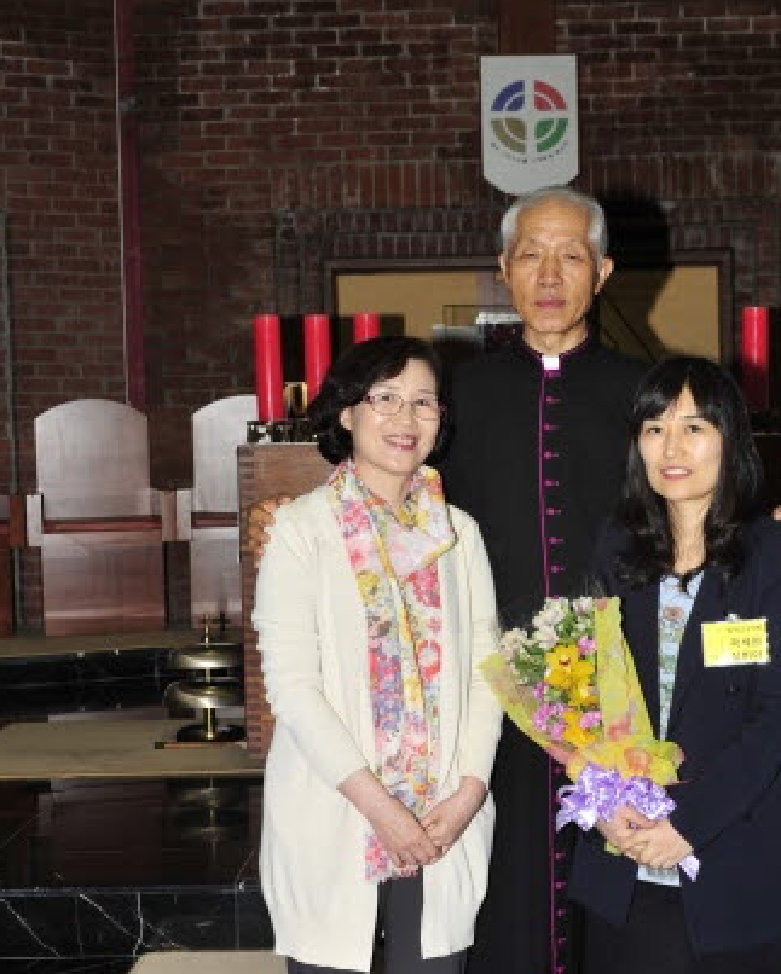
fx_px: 1934
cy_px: 575
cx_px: 528
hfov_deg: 22.7
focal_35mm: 67
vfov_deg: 28.2
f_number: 6.3
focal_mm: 40
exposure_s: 1/60
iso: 200
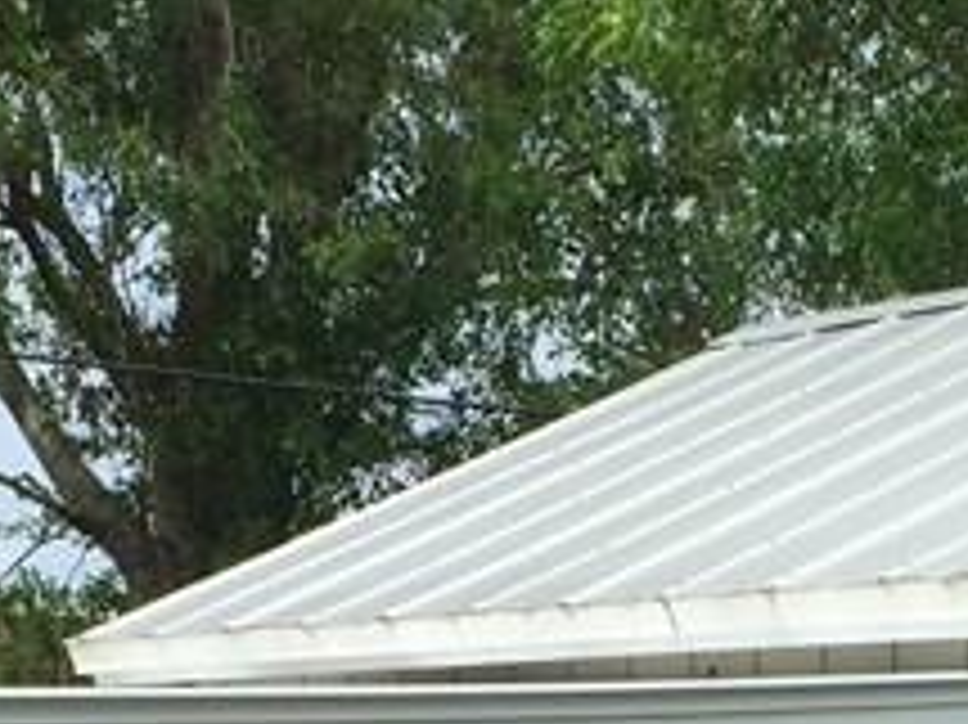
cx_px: 806
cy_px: 1214
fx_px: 3857
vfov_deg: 10.2
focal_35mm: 138
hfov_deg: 14.2
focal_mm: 4.15
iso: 32
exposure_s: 1/1883
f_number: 2.2
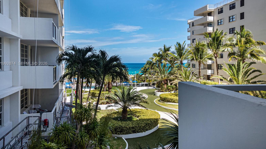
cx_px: 131
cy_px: 64
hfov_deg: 64.3
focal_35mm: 30
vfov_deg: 38.9
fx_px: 212
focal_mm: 14
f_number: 4
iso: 100
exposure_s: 1/1600
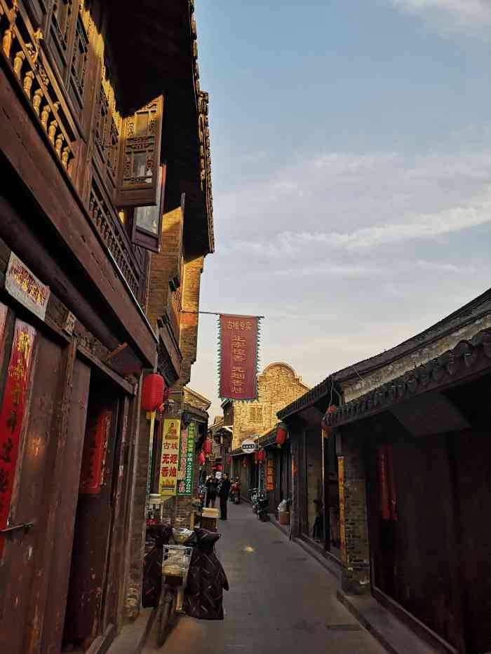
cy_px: 327
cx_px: 246
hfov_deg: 51.4
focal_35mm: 27
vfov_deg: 65.3
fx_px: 511
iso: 50
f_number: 1.8
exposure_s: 1/1667
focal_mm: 3.95
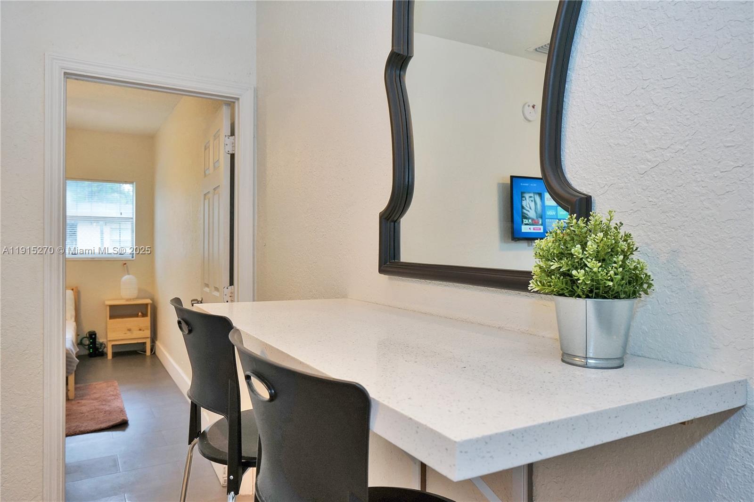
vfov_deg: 53.1
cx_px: 377
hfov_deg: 73.8
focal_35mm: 24
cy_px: 251
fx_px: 503
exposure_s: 1/50
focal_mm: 24
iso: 500
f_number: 7.1
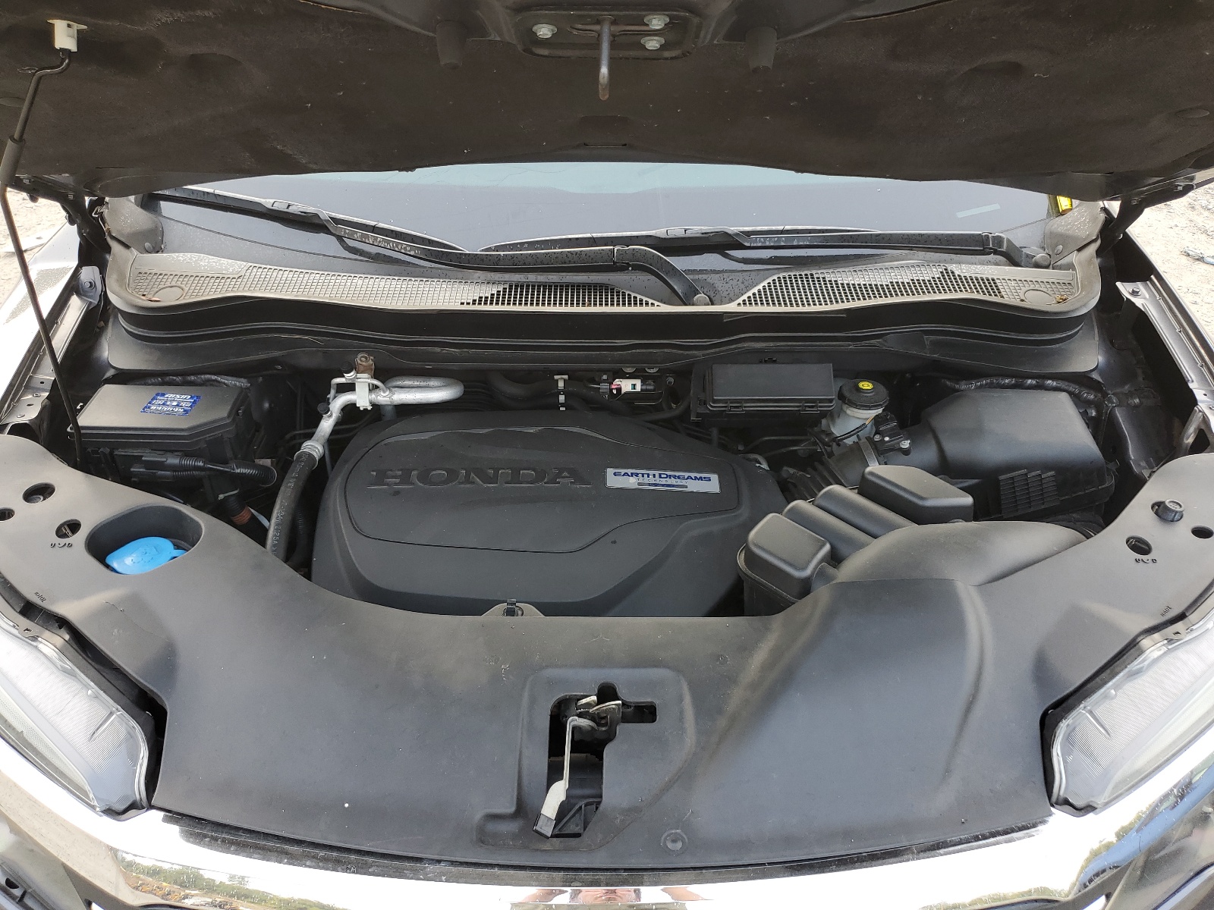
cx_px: 607
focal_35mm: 26
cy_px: 455
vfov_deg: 53.1
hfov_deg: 67.3
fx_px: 912
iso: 50
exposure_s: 1/169
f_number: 1.5
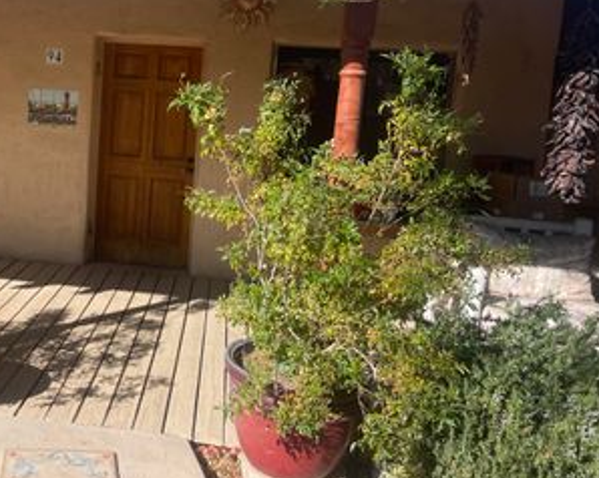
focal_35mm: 41
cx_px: 123
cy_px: 192
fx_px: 726
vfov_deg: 36.3
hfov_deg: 42.8
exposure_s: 1/1976
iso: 32
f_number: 1.6
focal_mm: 5.1
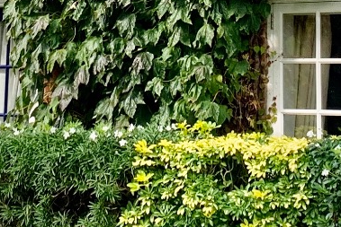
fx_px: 1383
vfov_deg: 9.0
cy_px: -186
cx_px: 119
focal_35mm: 146
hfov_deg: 14.0
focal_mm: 4.25
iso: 25
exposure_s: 1/428
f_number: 1.8
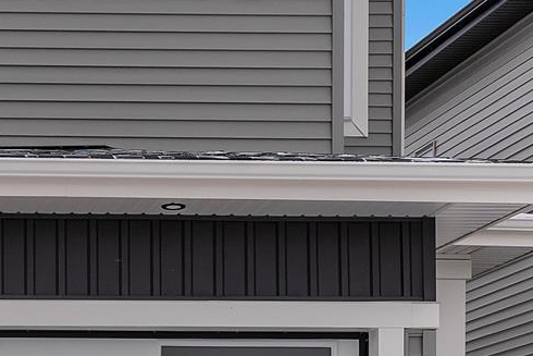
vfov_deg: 10.6
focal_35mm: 122
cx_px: -198
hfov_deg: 15.8
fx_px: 1809
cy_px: 612
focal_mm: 19.5
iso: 200
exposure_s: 1/320
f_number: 7.1
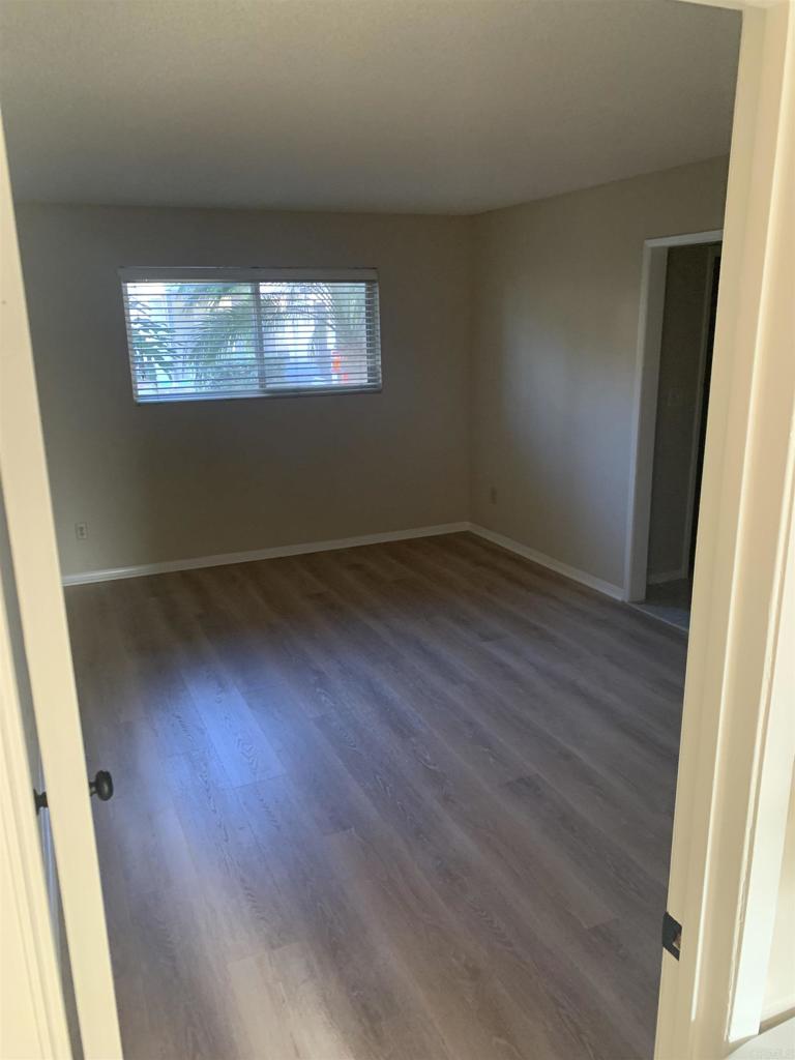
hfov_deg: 53.1
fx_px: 796
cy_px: 530
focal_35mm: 26
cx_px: 398
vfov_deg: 67.3
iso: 250
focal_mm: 4.25
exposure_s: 1/60
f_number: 1.8
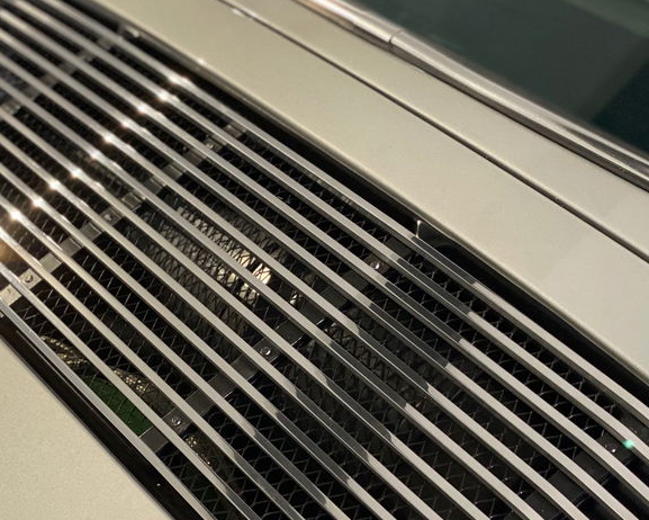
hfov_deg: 21.3
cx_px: 307
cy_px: 348
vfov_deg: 17.0
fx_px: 1729
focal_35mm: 90
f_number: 2
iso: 320
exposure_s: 1/40
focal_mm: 6
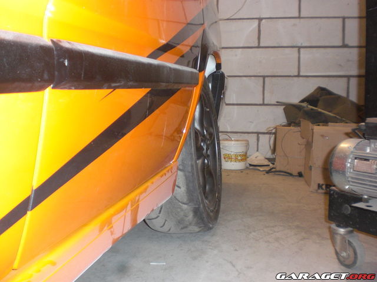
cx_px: 188
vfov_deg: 39.7
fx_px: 392
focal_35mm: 36
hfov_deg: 51.4
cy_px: 141
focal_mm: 6.3
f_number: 3.1
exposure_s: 1/60
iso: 200
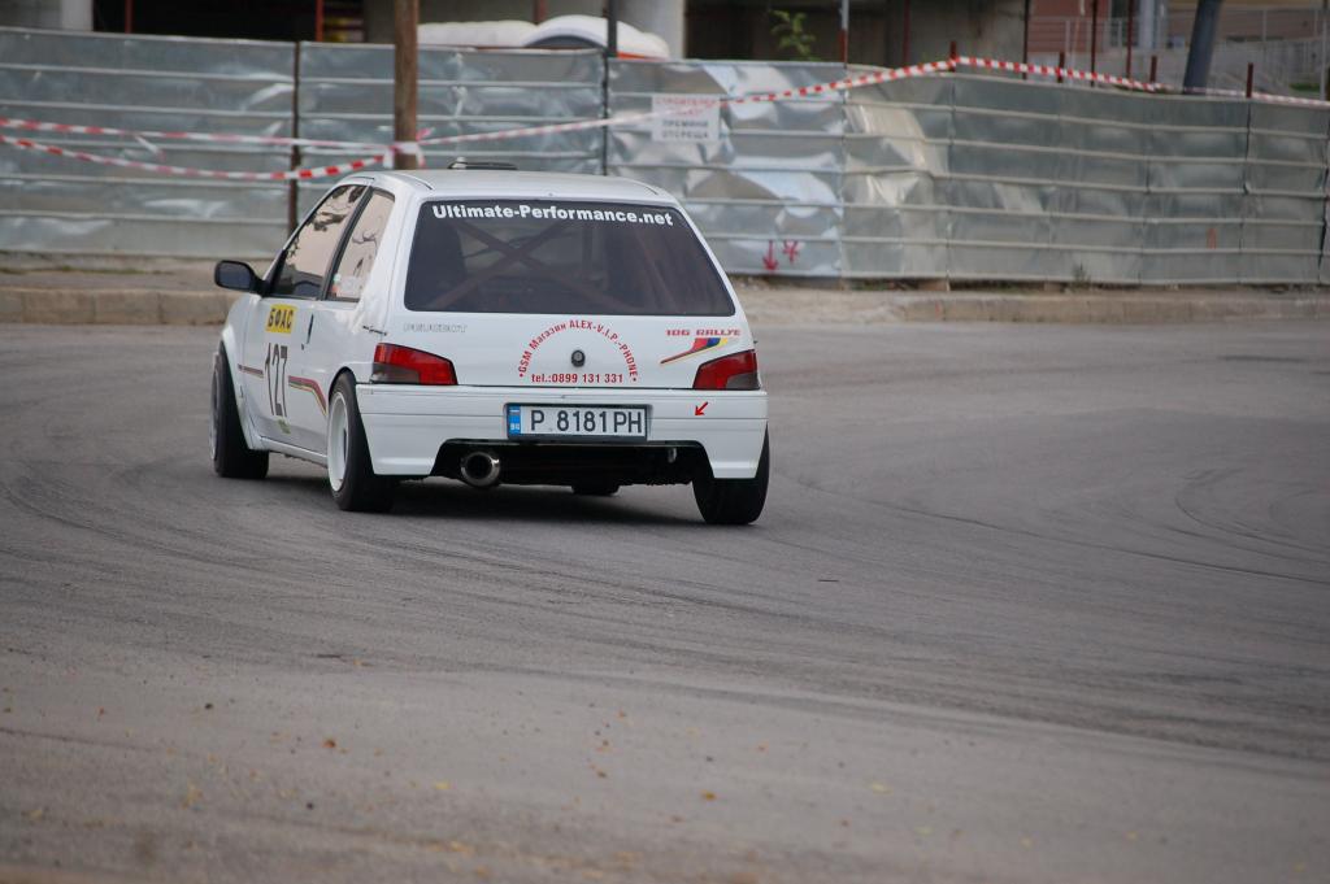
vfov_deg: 7.5
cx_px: 665
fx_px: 6755
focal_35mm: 183
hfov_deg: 11.2
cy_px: 442
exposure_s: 1/640
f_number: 5
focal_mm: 122
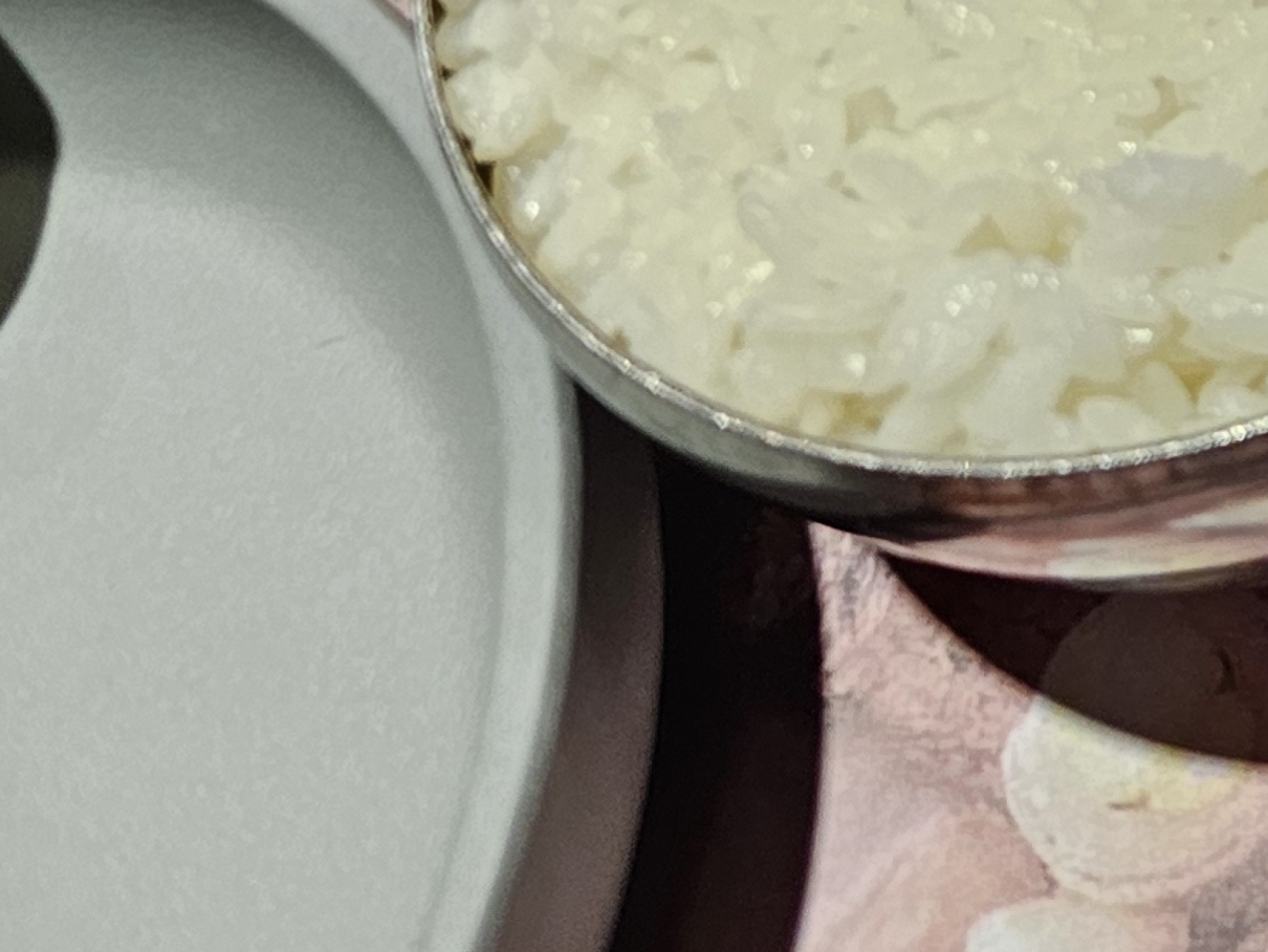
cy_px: -1090
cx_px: 2792
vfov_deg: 12.3
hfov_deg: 14.5
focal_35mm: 103
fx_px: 3773
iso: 125
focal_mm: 6.3
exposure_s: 1/100
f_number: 1.7
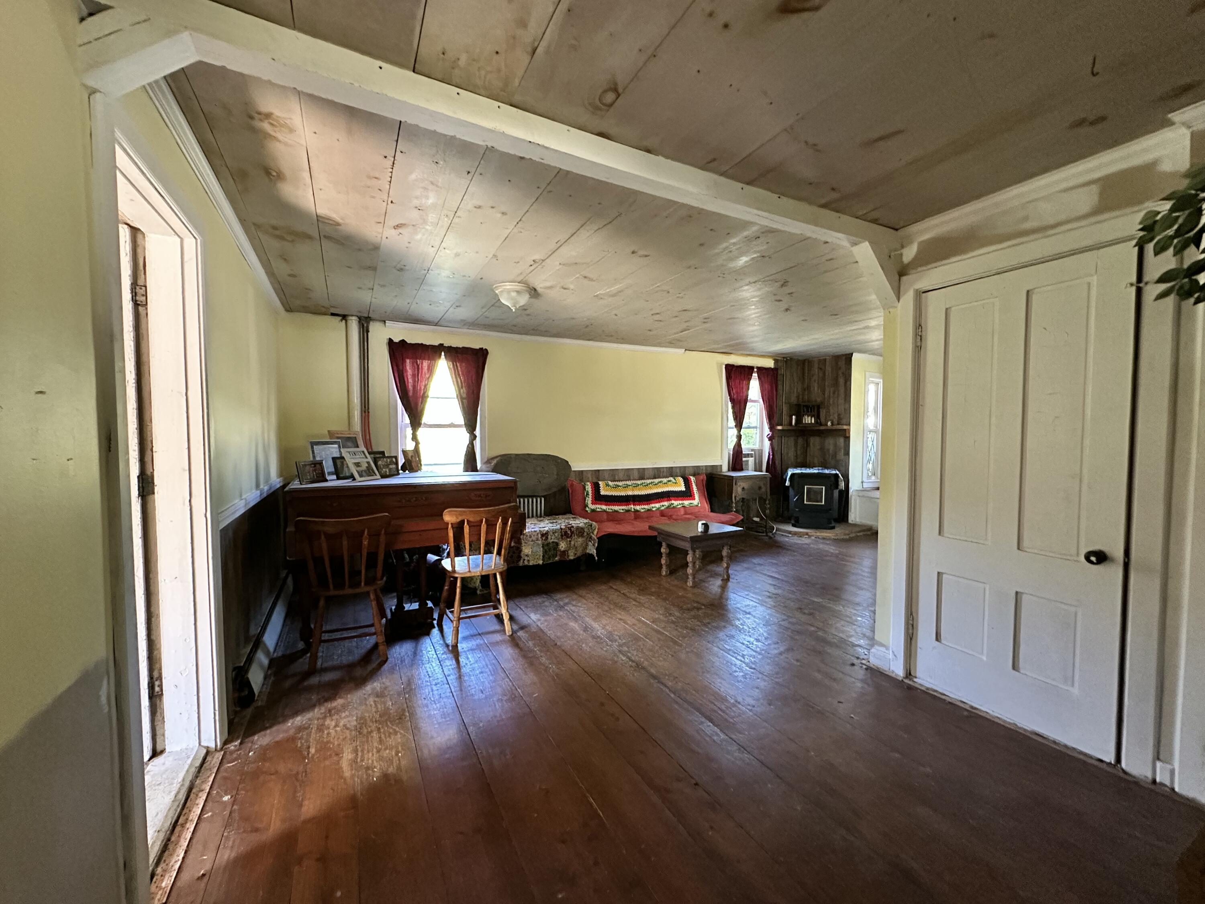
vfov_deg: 85.7
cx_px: 602
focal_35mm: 14
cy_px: 452
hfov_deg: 102.1
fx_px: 487
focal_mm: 2.22
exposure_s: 1/60
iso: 1000
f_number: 2.2
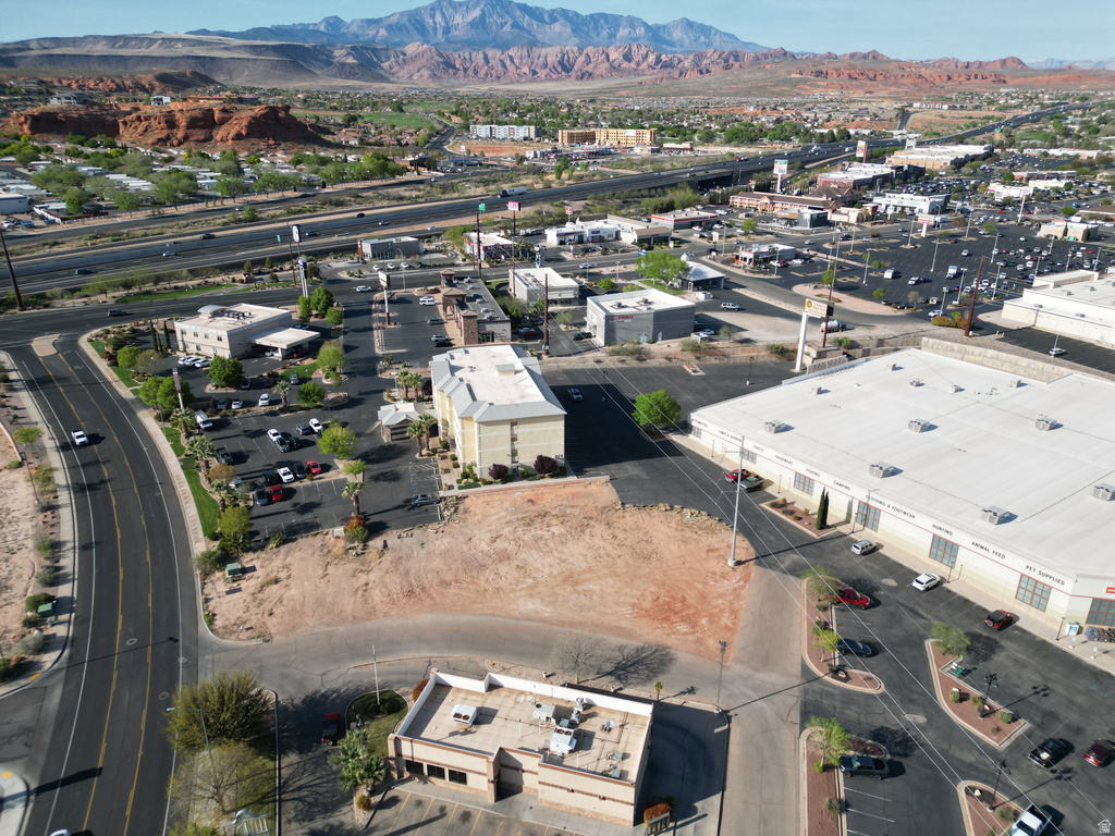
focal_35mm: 24
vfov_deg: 56.8
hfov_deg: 71.6
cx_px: 558
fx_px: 773
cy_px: 418
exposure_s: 1/3200
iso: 200
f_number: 1.7
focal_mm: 6.72
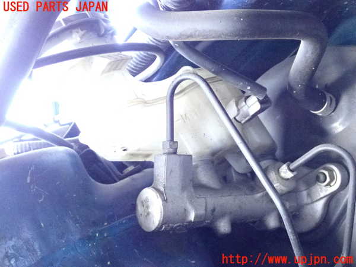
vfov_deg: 30.9
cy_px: 134
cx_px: 178
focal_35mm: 47
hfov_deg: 40.4
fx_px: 483
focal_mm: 8.4
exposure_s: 1/125
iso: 5000
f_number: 3.1
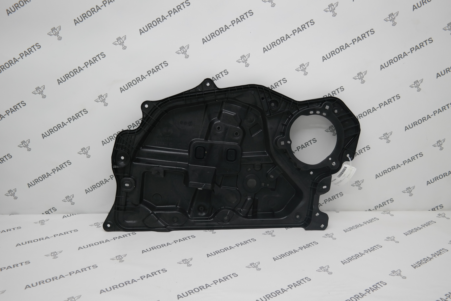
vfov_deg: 47.9
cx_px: 226
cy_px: 150
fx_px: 338
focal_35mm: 27
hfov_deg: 67.4
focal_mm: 18
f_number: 3.5
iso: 200
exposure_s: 1/80
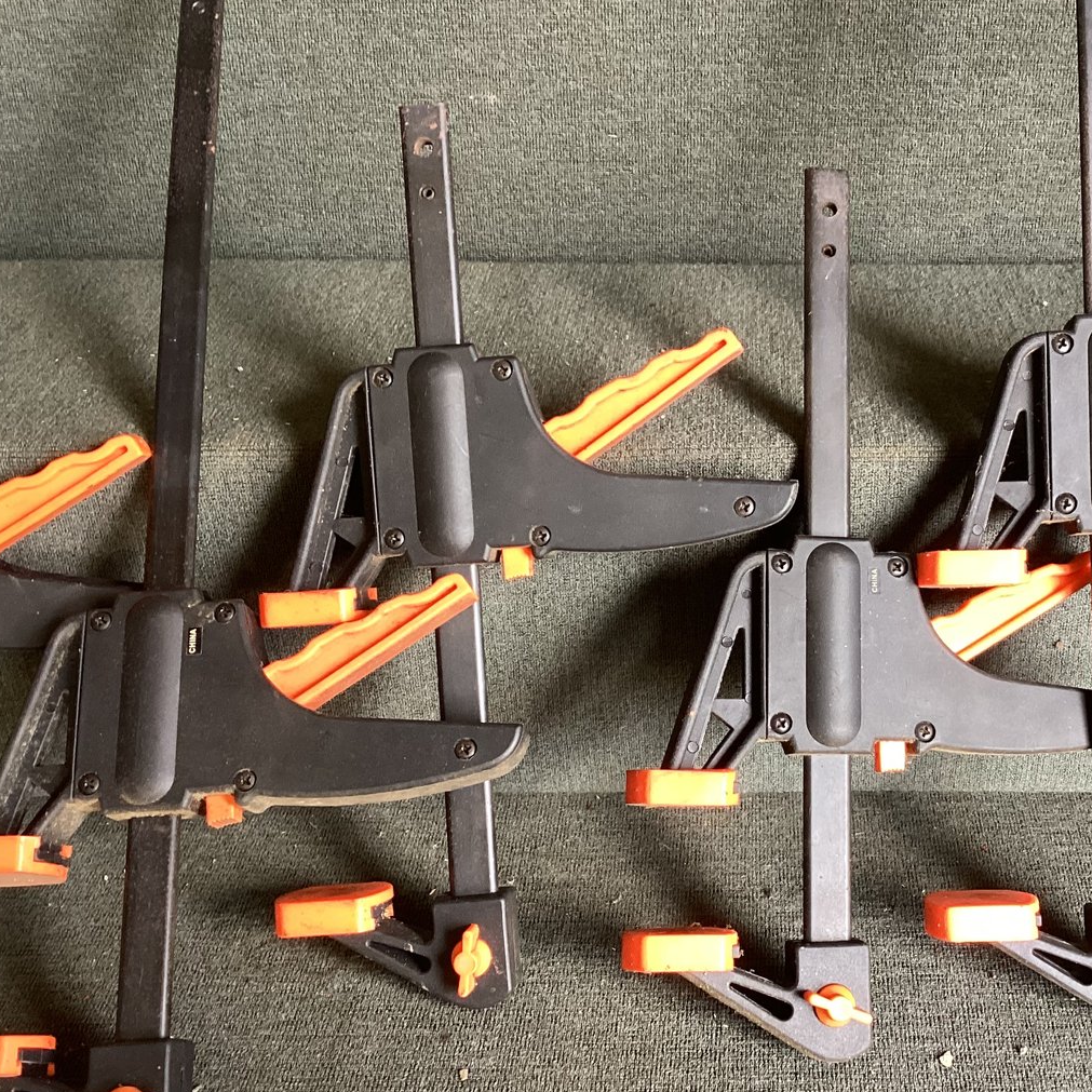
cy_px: 586
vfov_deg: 40.9
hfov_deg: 40.3
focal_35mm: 41
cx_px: 752
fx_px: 1463
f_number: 2.4
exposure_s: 1/50
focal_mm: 3.3
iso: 160
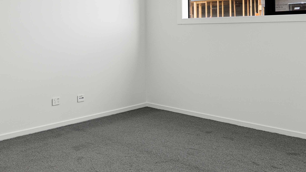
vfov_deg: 29.1
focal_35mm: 40
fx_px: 325
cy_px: 35
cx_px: 27
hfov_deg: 45.4
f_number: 8
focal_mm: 12
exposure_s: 1/25
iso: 250
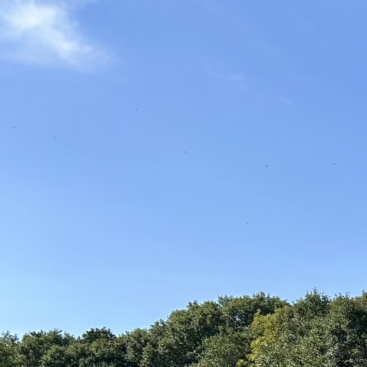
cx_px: 526
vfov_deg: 17.0
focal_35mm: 93
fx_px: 1116
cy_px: 536
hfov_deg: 17.1
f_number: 1.5
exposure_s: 1/2513
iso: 50
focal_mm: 5.7
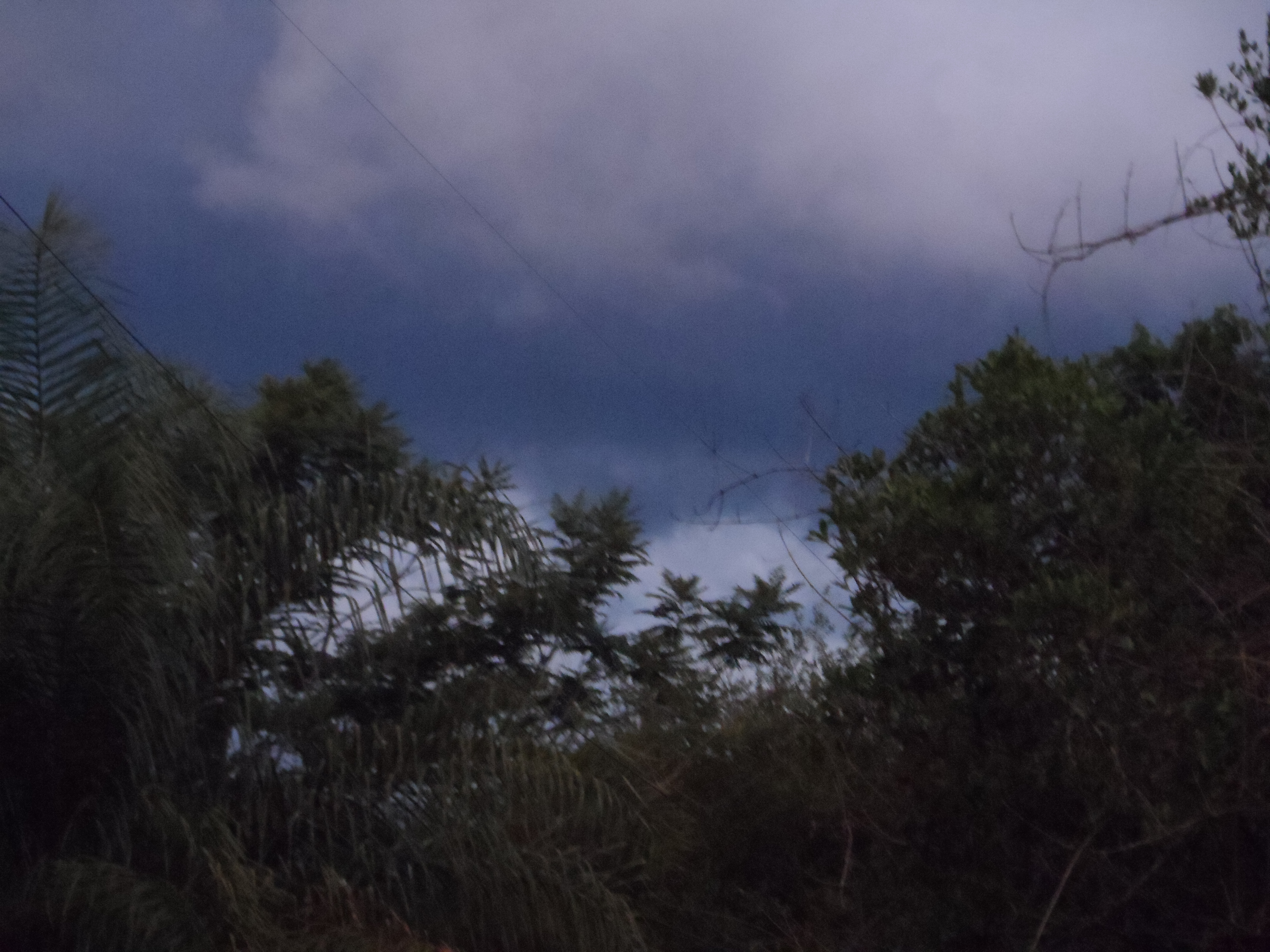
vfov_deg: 8.3
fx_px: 6531
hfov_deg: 11.1
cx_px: 635
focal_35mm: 178
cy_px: 476
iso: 800
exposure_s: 1/15
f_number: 4.5
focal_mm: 28.9
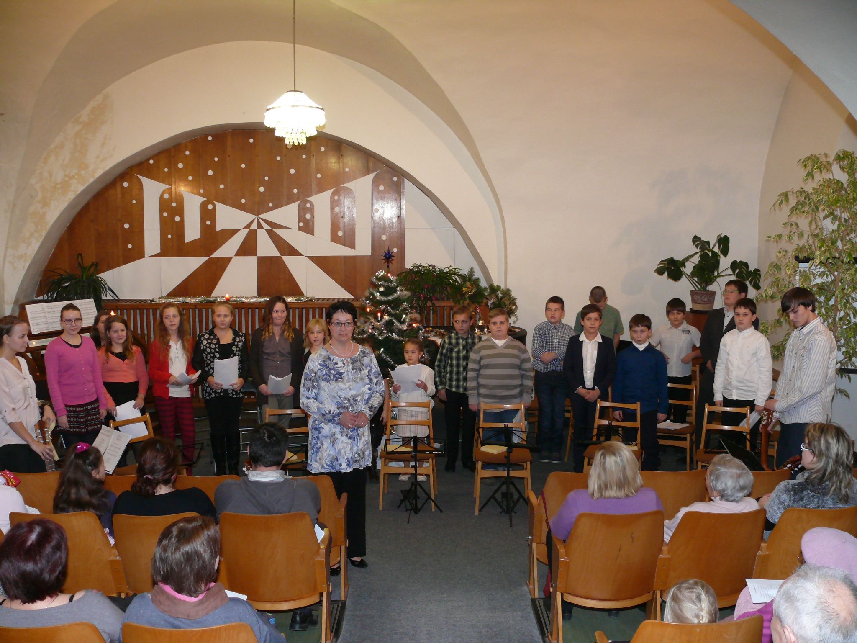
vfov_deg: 40.7
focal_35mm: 35
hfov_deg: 52.6
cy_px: 322
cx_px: 428
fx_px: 867
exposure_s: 1/30
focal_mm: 7.4
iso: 200
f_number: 2.8
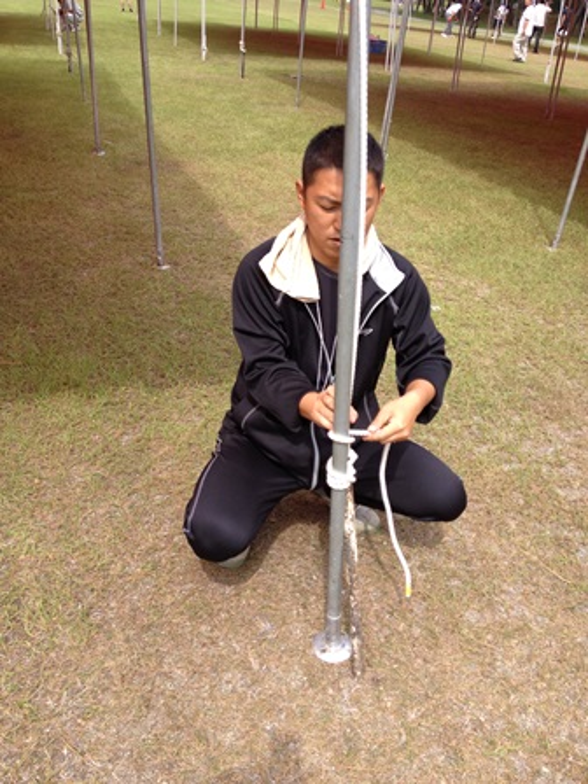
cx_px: 294
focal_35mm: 35
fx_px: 793
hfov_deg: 40.7
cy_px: 392
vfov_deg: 52.6
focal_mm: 4.28
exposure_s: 1/726
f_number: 2.4
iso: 50
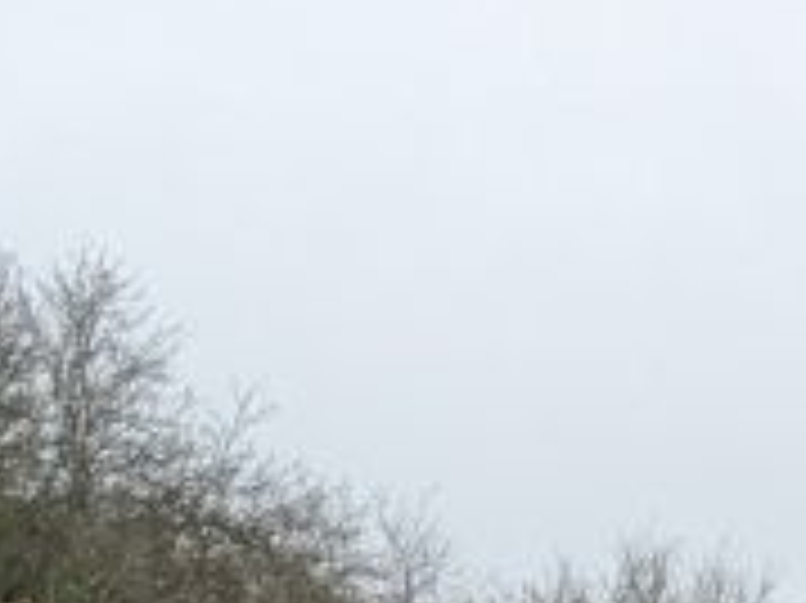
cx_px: 1819
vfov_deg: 7.3
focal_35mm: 172
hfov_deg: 10.2
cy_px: 2002
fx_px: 4002
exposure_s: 1/84.4
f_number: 1.68
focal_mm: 6.9
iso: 22
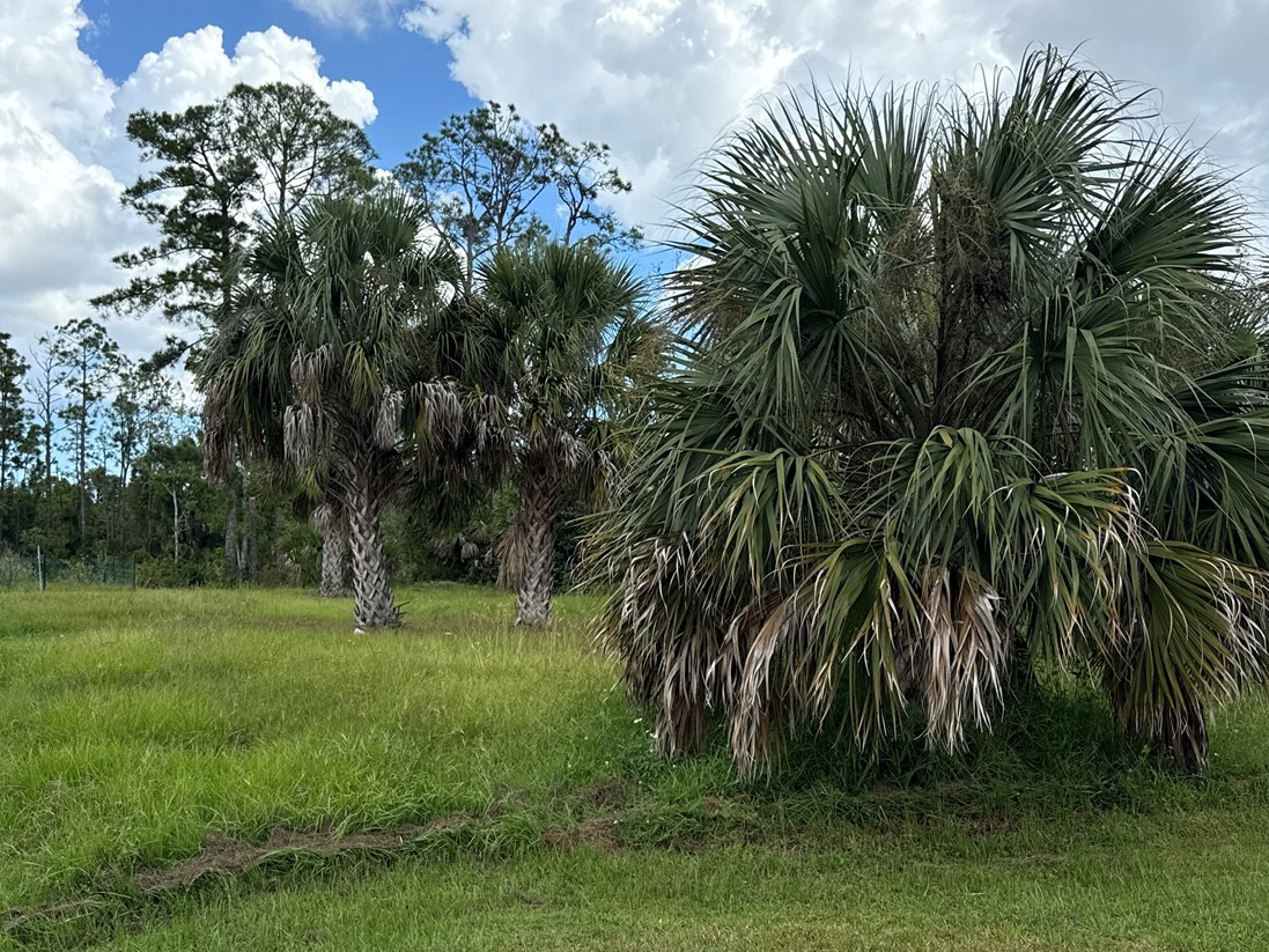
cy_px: 534
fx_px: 1283
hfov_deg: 52.6
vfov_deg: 40.6
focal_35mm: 35
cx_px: 589
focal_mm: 6.76
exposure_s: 1/3953
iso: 100
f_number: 1.78
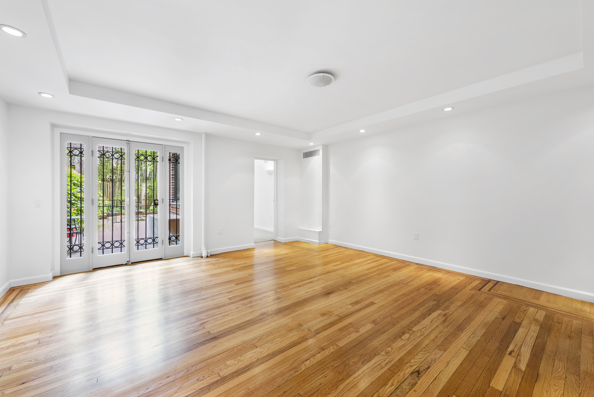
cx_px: 297
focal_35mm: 14
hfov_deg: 104.2
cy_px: 198
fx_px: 231
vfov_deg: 81.2
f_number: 11
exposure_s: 10
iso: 100
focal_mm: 14
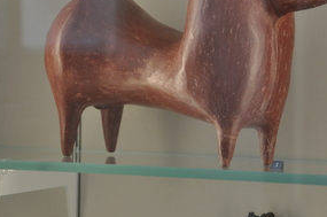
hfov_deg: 10.8
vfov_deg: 7.2
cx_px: 173
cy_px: 59
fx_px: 1723
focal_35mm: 190
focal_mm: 82
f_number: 5
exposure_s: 1/100
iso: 800
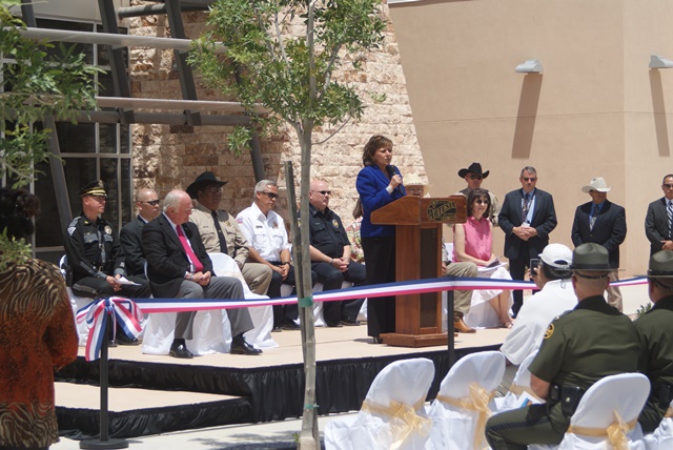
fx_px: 2245
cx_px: 336
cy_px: 225
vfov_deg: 11.4
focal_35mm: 120
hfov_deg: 17.0
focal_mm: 80
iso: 100
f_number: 8
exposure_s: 1/320
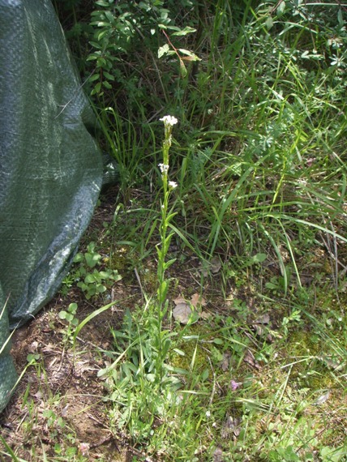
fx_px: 521
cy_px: 231
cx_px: 174
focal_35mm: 39
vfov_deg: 47.8
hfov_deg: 36.8
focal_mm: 6.6
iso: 50
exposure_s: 1/125
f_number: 3.5
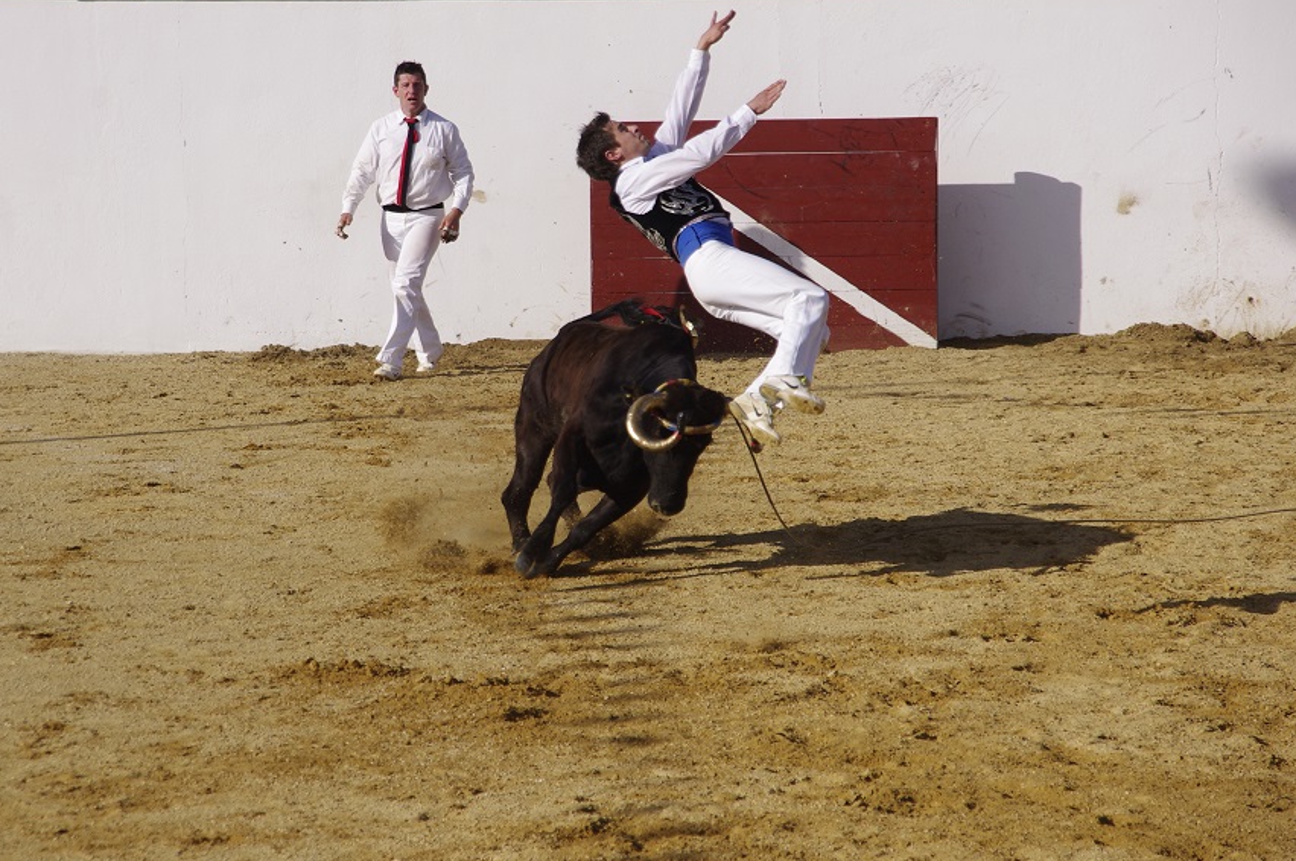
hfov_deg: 10.1
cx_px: 560
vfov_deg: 6.7
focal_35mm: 203
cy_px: 382
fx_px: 7300
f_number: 8
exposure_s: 1/1000
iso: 200
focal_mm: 113
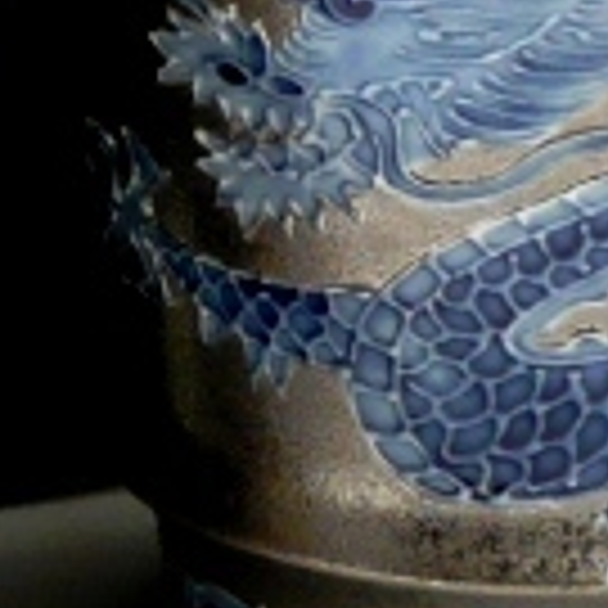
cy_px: -27
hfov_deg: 5.5
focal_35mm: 314
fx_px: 6240
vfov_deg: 5.6
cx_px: -198
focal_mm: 8.2
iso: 200
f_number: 4.2
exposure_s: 1/40
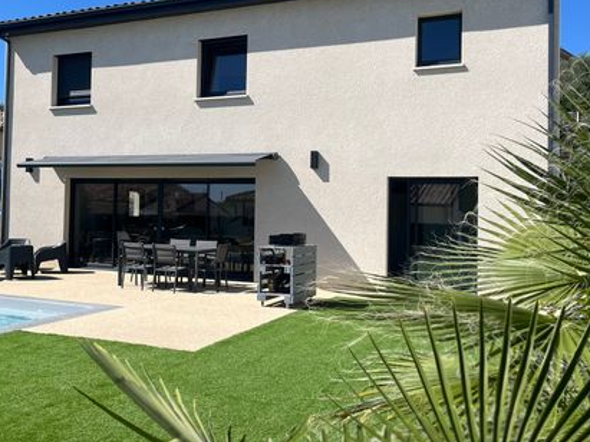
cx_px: 198
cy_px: 187
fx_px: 647
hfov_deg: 48.2
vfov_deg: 37.6
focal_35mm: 38
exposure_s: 1/4484
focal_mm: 5.1
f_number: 1.6
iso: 50
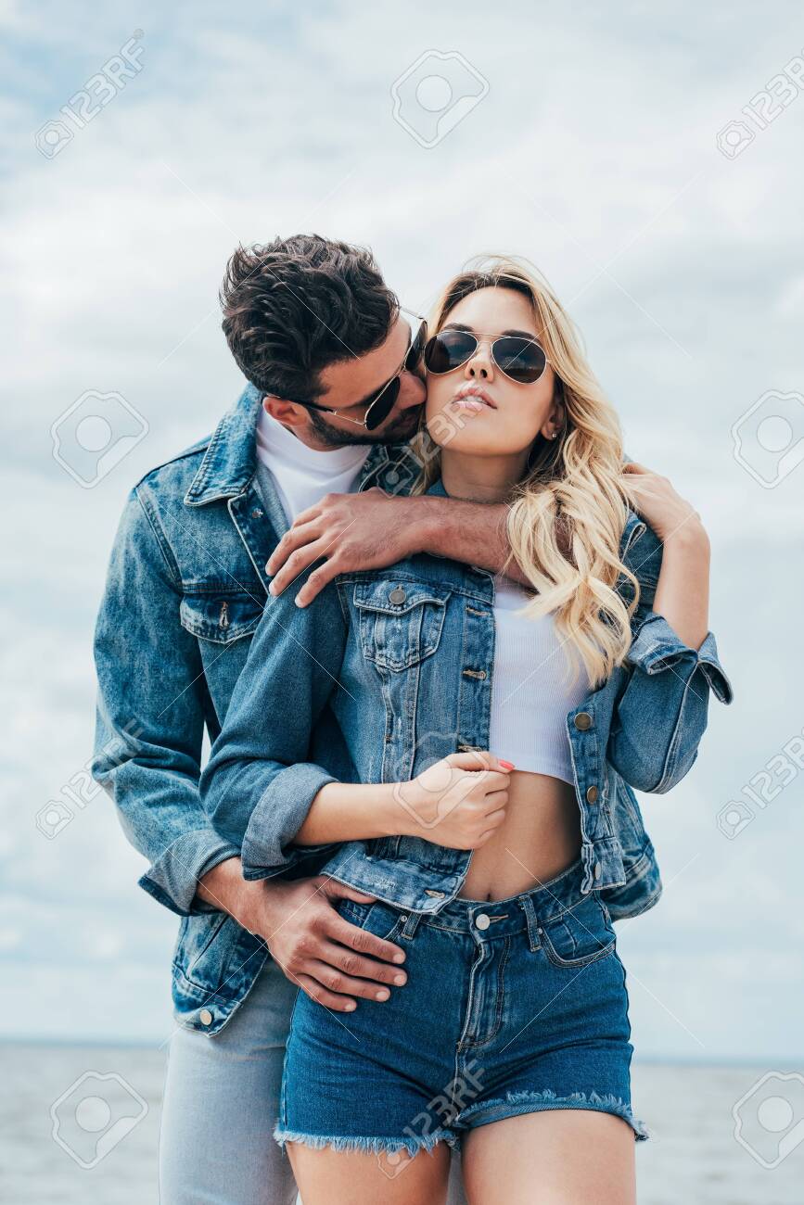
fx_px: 2612
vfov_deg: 26.0
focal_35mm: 78
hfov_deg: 17.5
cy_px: 602
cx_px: 402
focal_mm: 78
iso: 100
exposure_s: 1/640
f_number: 4.5
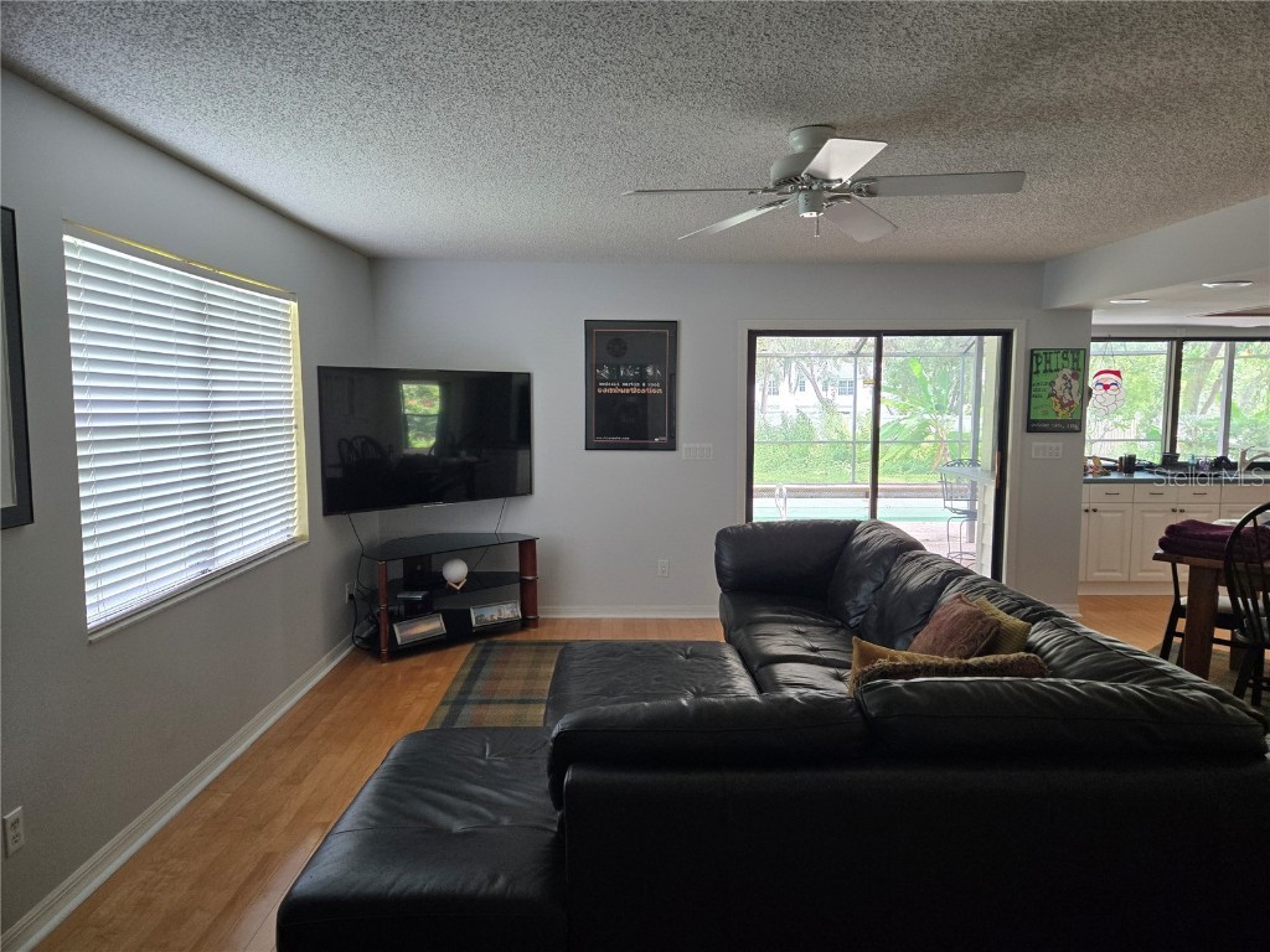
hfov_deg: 73.9
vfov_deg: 58.9
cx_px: 635
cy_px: 476
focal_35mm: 23
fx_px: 844
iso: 250
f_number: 1.8
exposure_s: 1/120
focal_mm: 5.4
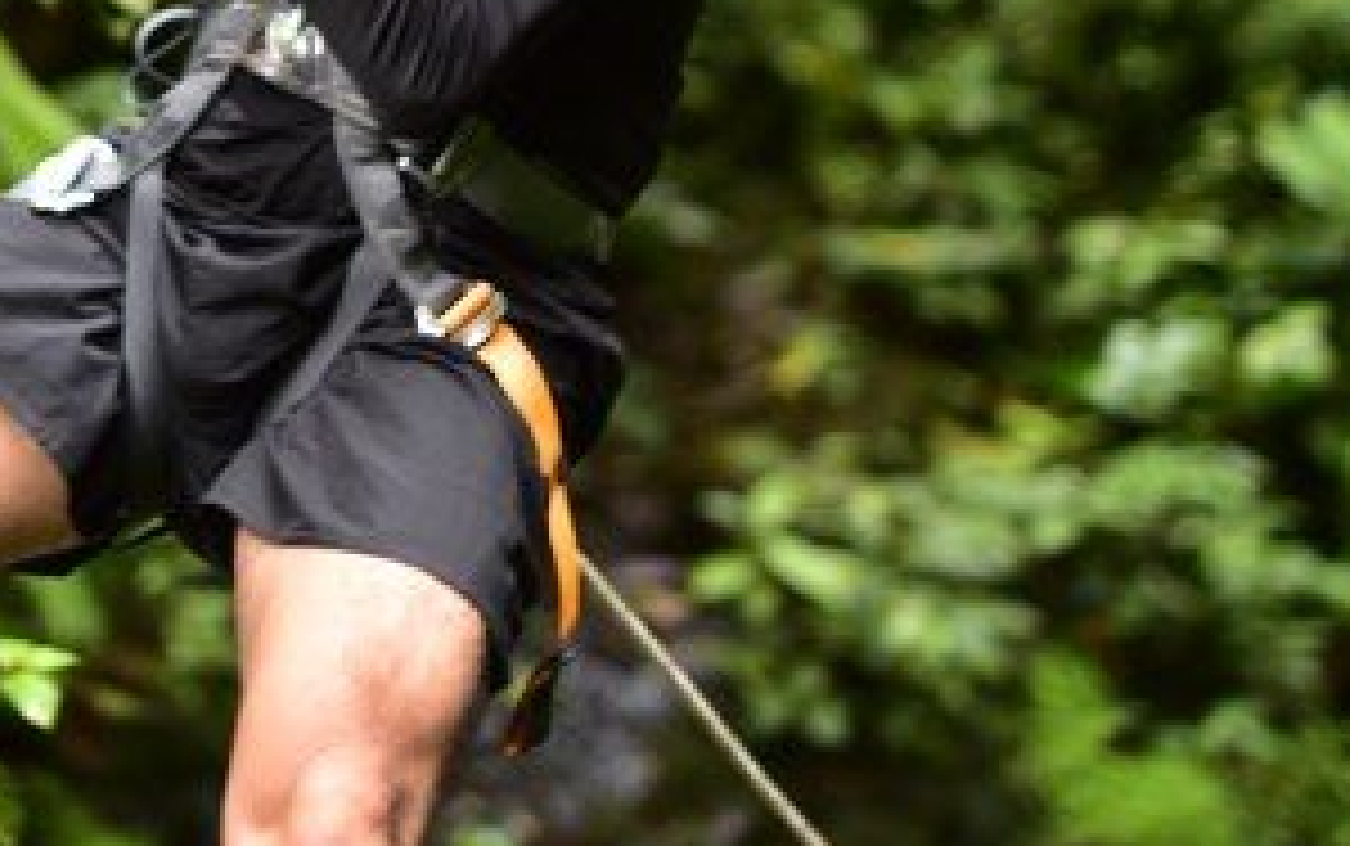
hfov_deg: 12.8
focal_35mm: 163
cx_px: 576
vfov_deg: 7.9
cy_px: -482
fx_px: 6002
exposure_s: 1/250
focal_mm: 50
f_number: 1.4
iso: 160
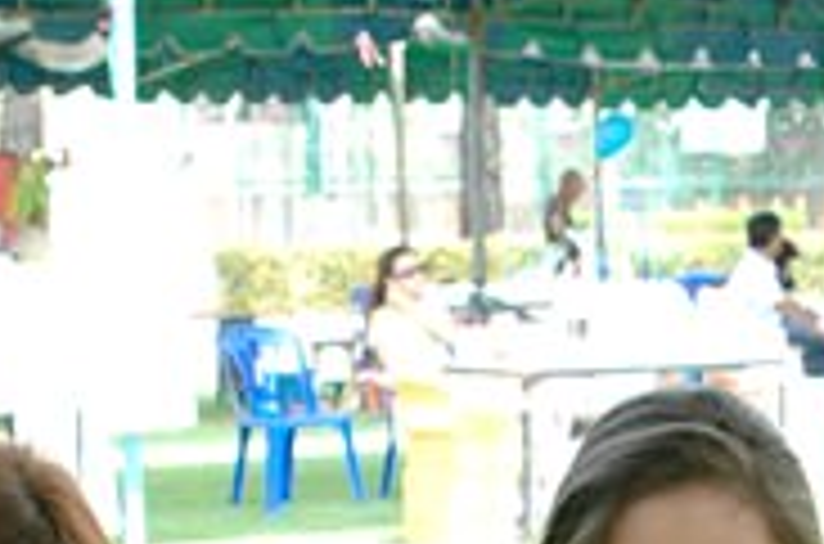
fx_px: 3287
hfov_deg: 14.2
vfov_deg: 9.3
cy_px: 670
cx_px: 675
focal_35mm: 144
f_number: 5
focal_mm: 32
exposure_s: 1/100
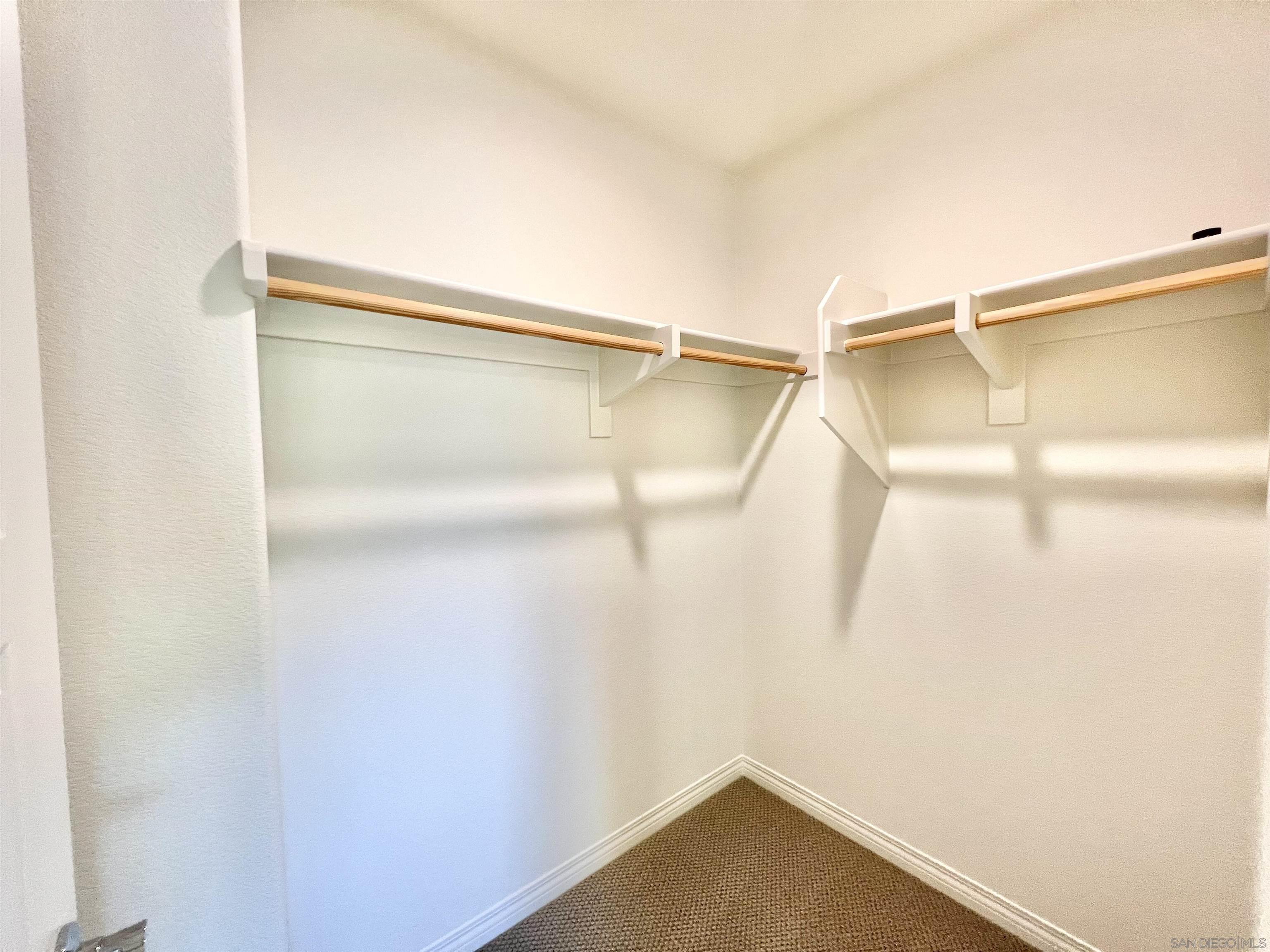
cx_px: 635
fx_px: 477
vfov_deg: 89.9
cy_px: 476
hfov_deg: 106.2
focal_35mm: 13
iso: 200
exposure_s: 1/120
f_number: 1.8
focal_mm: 1.57
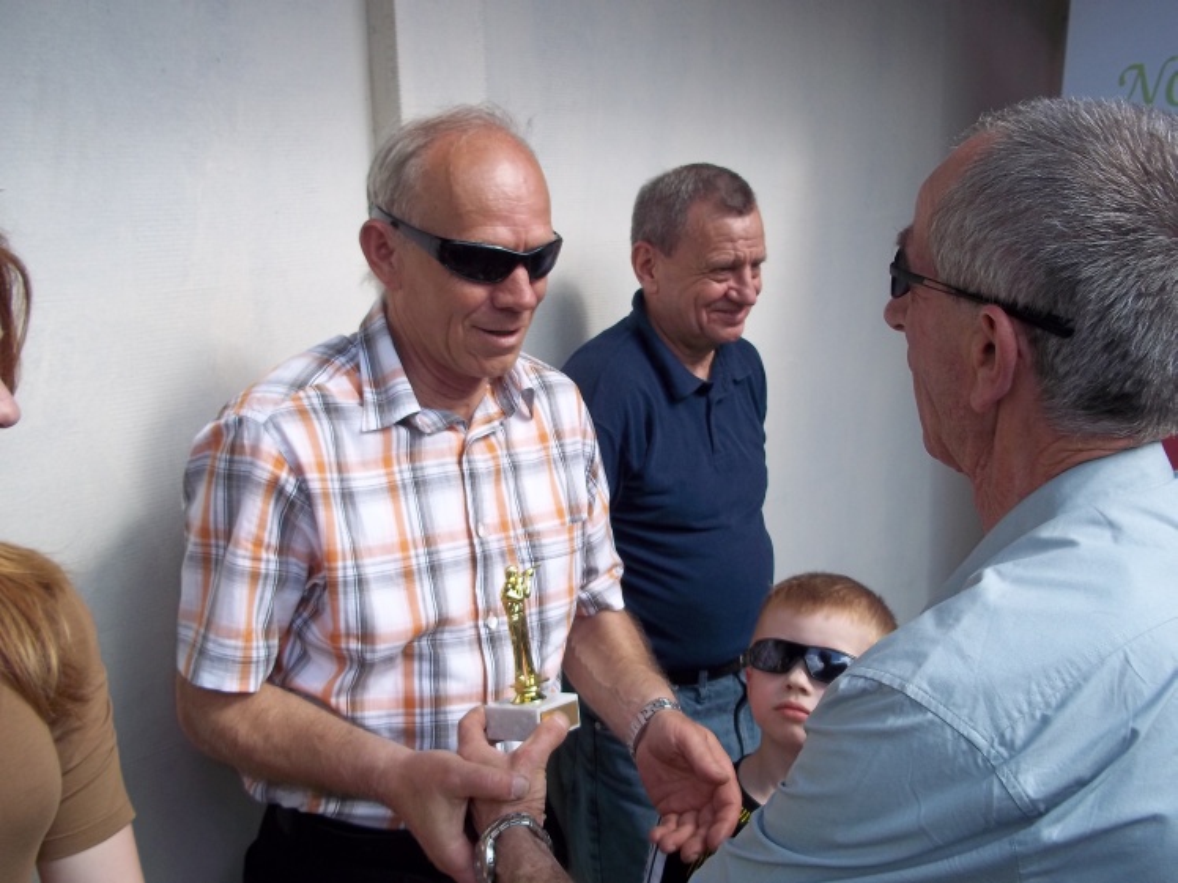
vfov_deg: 39.7
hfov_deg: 51.4
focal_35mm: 36
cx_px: 589
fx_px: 1225
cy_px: 442
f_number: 3.1
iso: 80
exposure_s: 1/400
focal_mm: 6.5
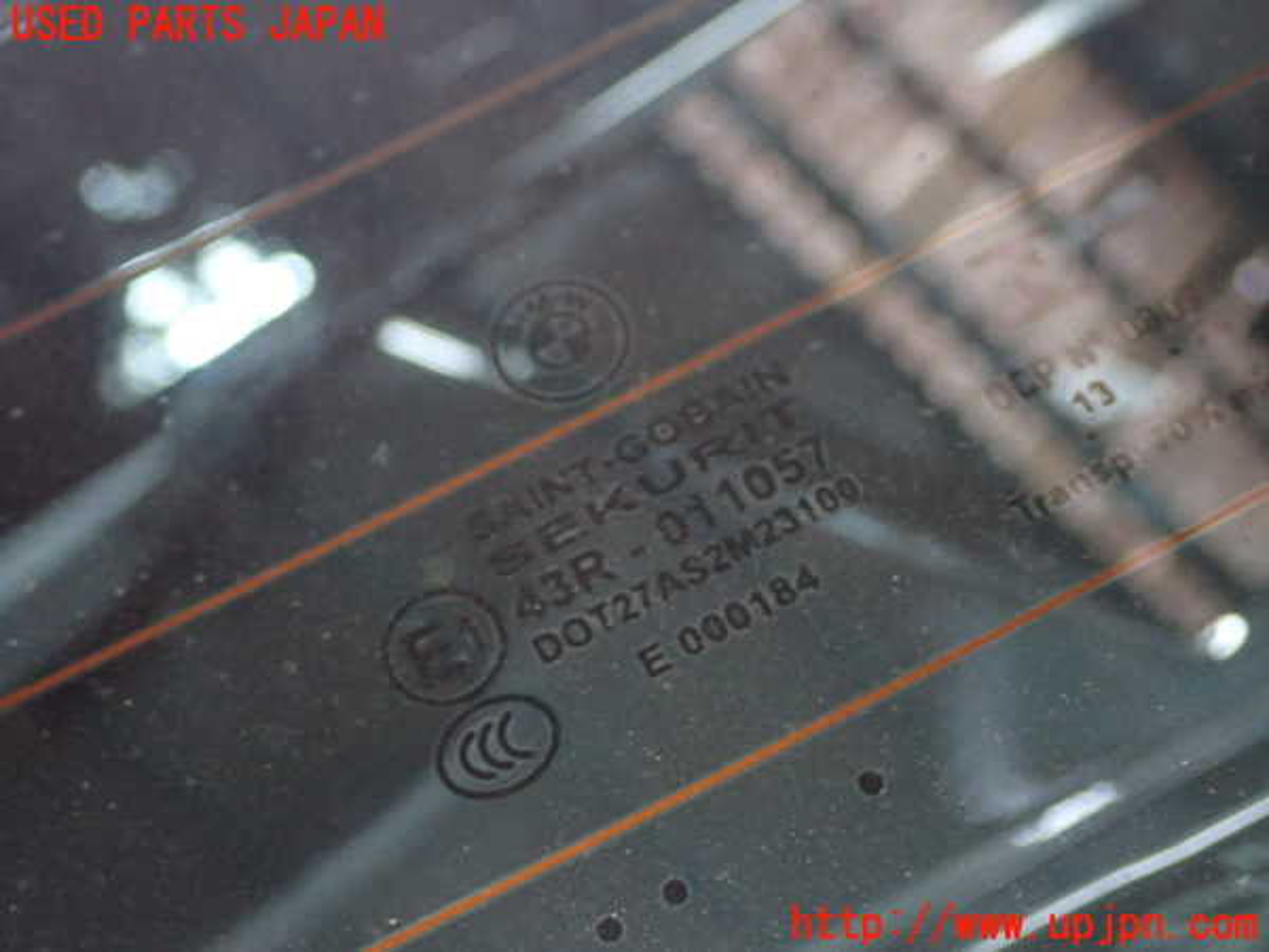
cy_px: 476
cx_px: 634
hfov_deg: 33.2
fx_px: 2126
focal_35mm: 58
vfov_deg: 25.2
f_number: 3.5
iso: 800
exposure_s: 1/50
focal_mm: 10.35
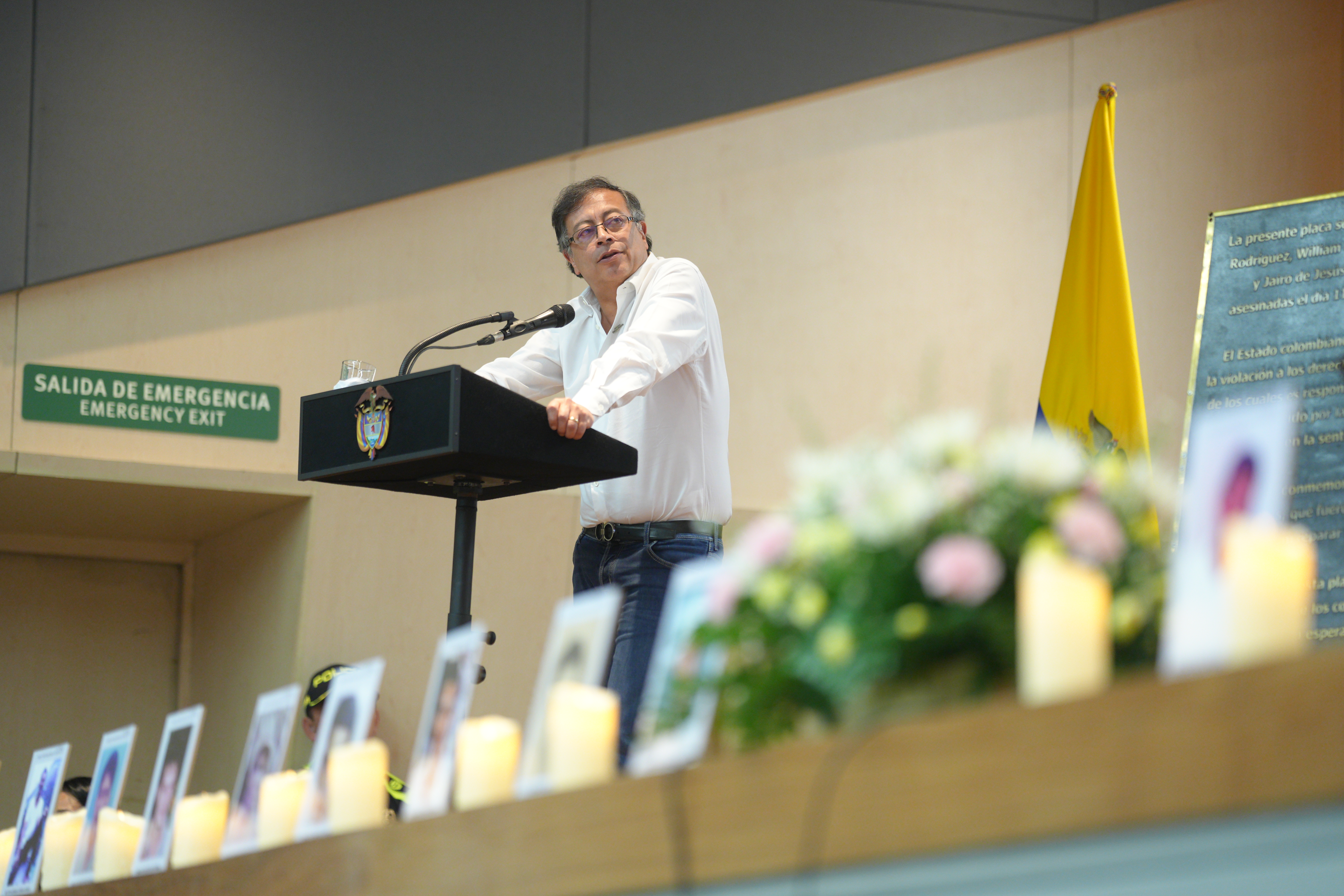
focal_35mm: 135
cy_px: 448
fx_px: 5040
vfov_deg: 10.2
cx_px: 672
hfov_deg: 15.2
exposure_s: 1/200
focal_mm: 135
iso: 1600
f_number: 1.8
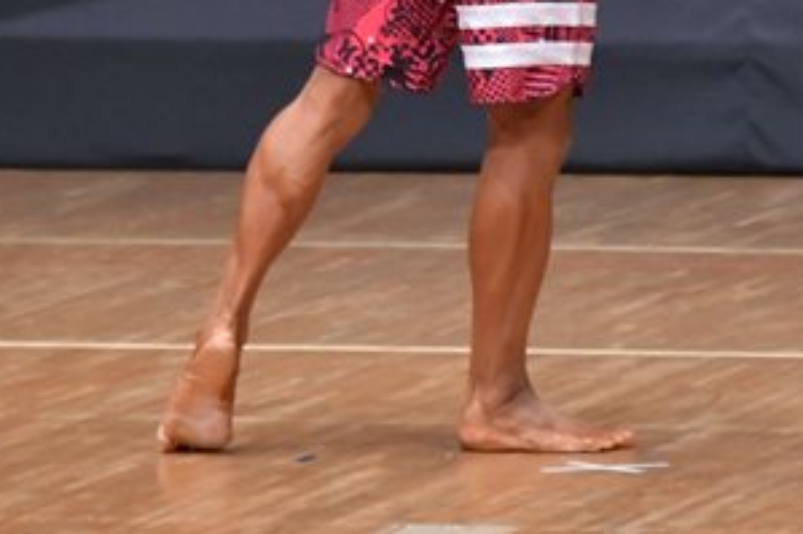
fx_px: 16452
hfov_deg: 2.8
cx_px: 377
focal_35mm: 738
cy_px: -131
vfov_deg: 1.9
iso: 6400
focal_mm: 190
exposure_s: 1/400
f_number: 5.6
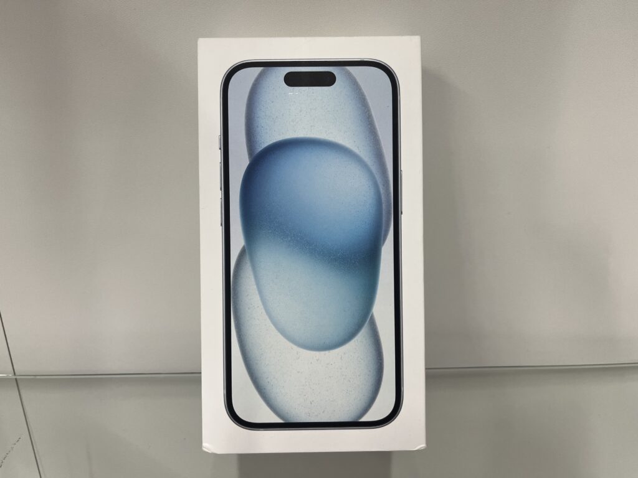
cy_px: 239
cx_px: 319
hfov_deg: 67.3
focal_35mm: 26
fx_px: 479
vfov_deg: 53.1
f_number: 1.6
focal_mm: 5.1
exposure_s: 1/100
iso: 100
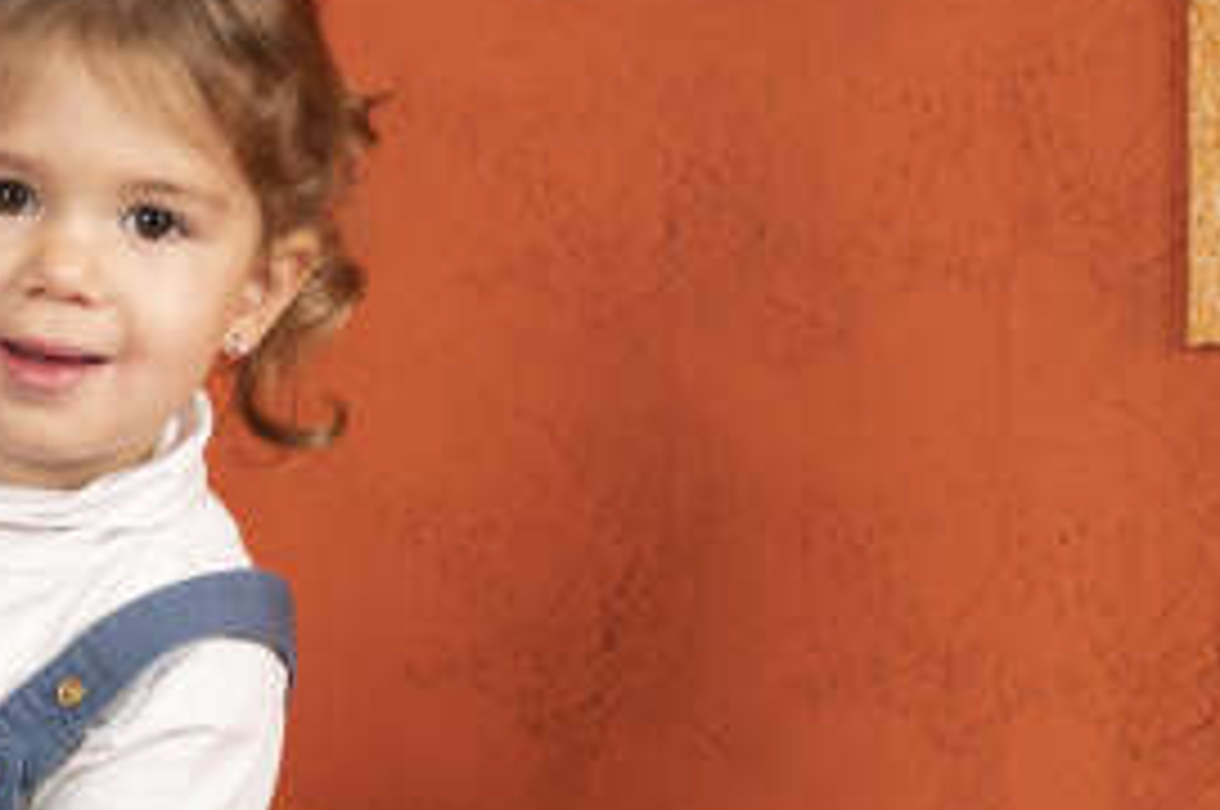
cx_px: -279
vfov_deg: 10.3
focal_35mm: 133
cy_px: 578
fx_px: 4502
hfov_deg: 14.9
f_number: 8
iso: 100
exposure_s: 1/125
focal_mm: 50
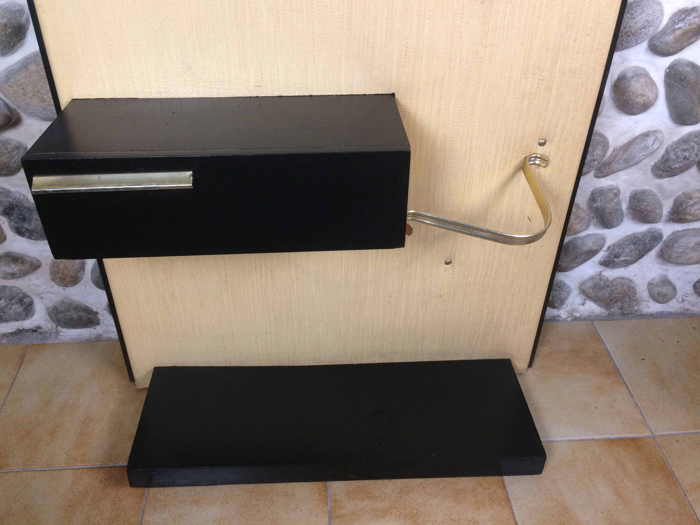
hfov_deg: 61.7
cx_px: 350
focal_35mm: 29
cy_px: 262
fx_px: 586
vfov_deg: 48.2
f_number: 2.2
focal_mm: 4.15
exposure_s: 1/33
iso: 200
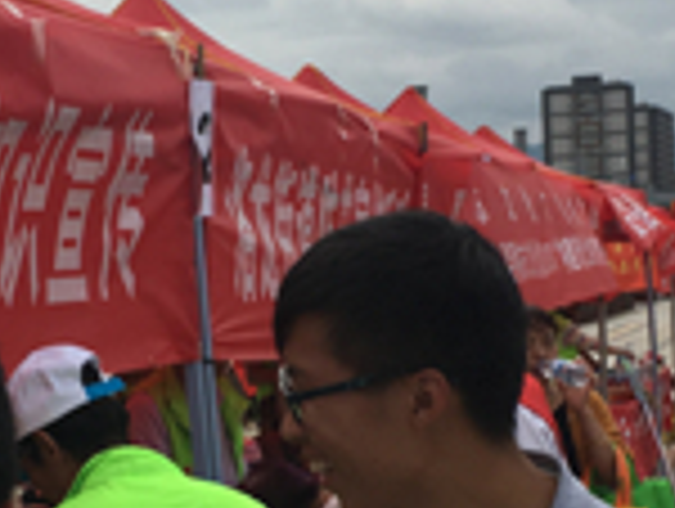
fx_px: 2070
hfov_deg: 18.5
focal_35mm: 106
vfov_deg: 13.9
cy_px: 391
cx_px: 297
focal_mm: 4.15
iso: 25
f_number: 2.2
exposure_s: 1/2959
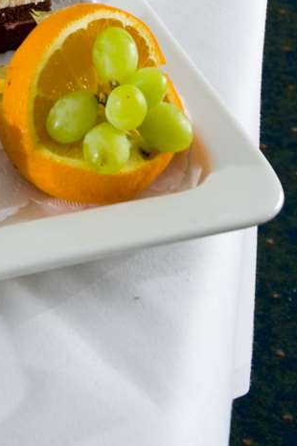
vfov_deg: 13.1
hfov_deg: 9.0
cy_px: -225
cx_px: -146
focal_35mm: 148
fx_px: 1834
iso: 320
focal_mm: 46
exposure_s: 1/40
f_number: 11
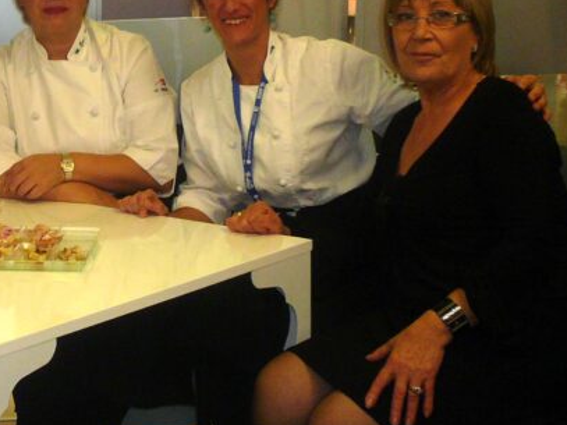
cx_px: -36
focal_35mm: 99
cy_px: 50
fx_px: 1621
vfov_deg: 14.8
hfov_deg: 19.1
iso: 100
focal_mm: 6.9
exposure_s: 1/30
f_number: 3.3
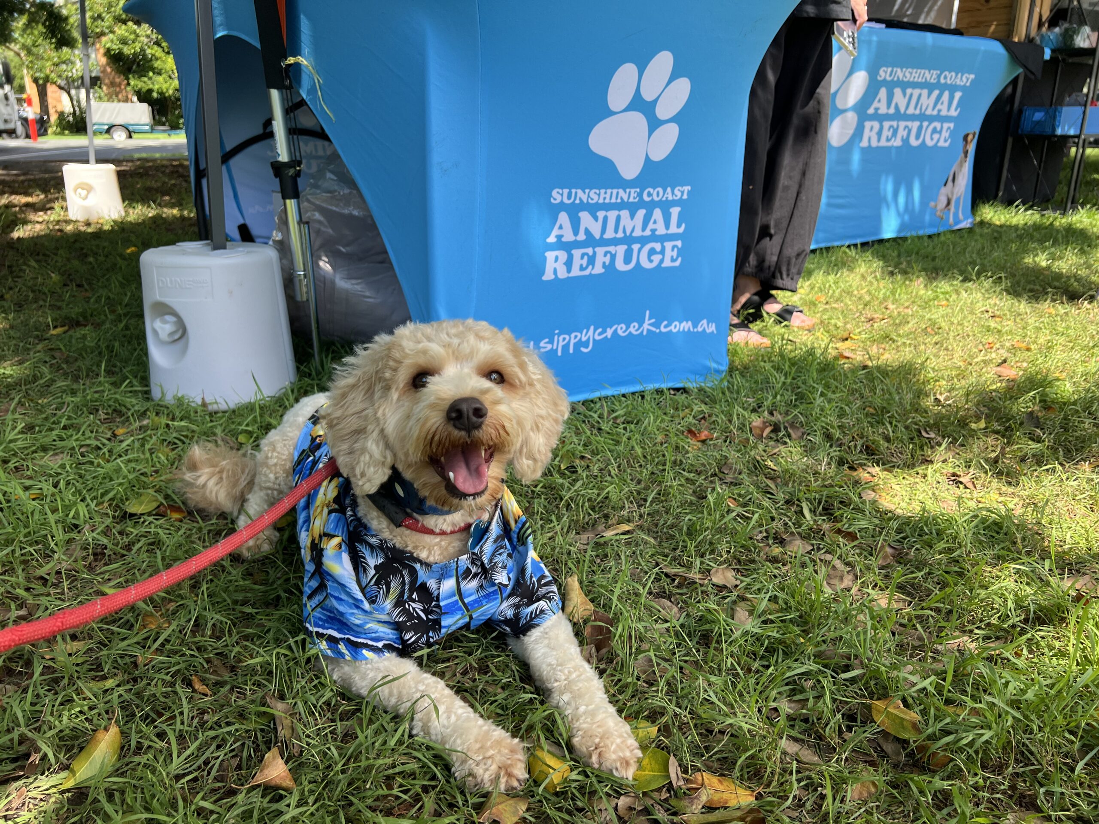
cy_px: 412
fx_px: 825
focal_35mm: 26
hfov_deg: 67.3
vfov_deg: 53.1
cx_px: 550
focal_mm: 5.7
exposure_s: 1/853
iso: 50
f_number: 1.5
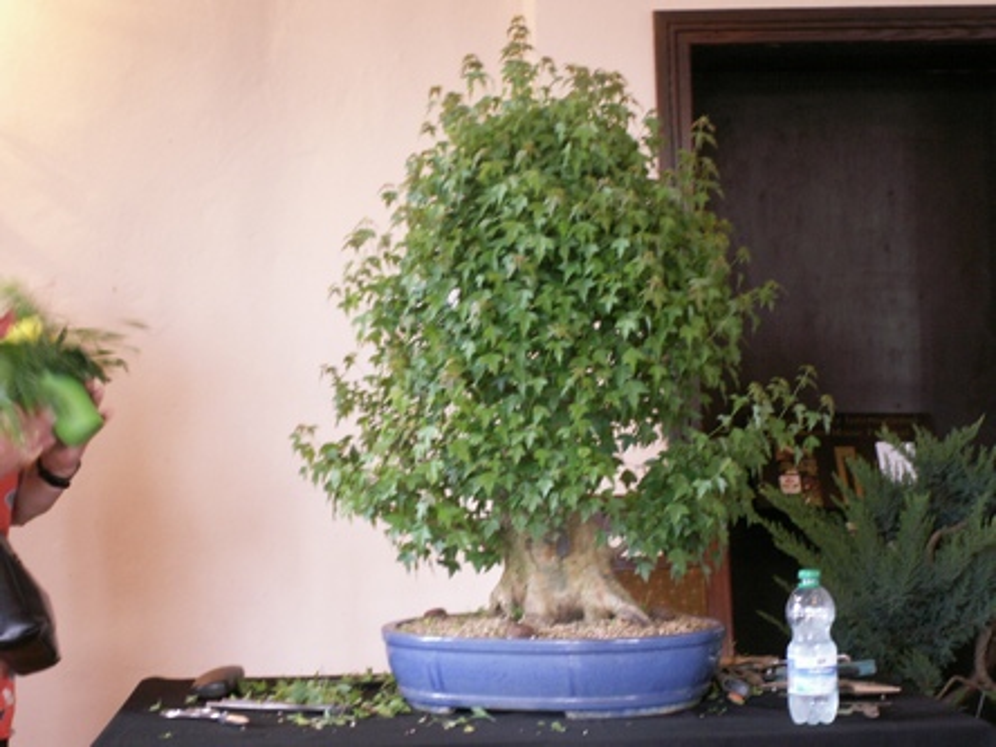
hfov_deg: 27.8
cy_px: 374
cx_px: 498
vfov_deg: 21.0
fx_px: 2014
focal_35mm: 70
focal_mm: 11.75
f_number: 3.2
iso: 160
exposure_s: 1/8
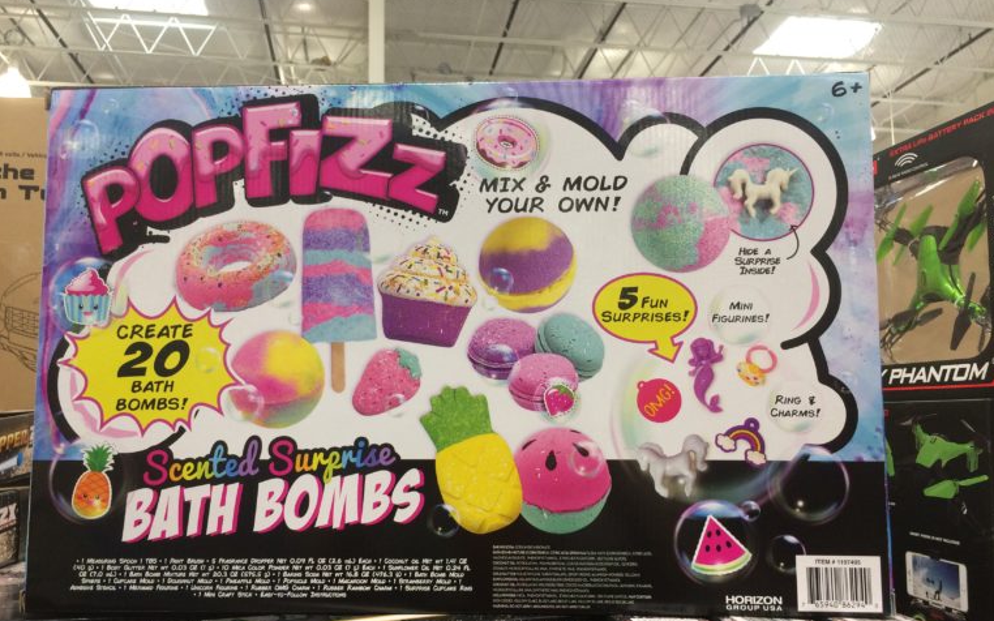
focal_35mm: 31
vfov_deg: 40.6
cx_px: 498
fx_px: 840
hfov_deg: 61.2
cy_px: 327
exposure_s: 1/33
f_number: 2.2
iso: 100
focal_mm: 4.15
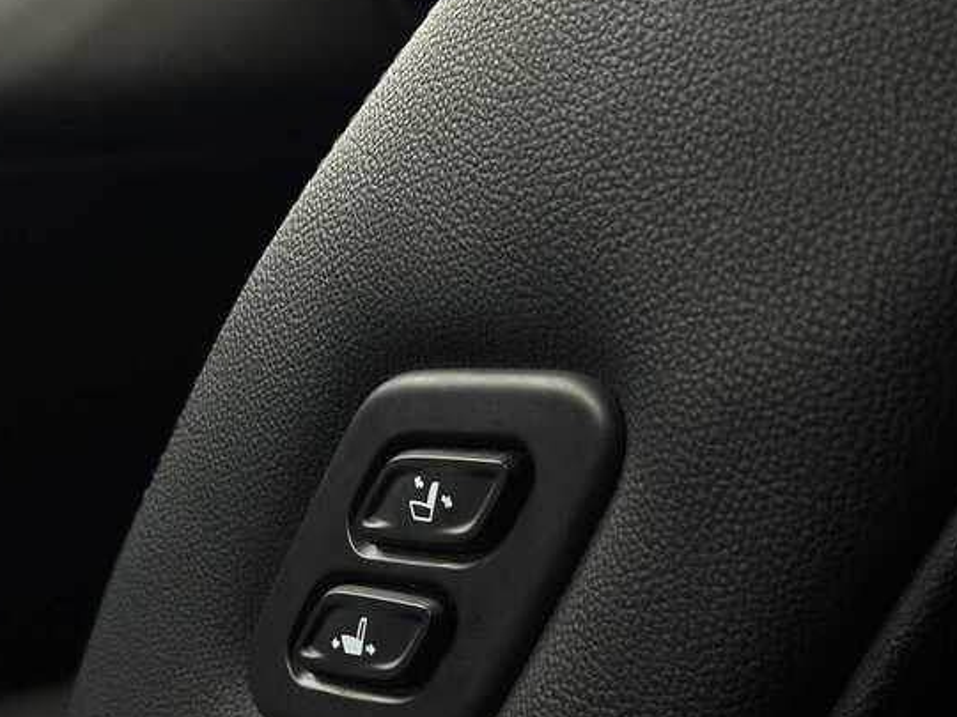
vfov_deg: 18.4
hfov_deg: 24.4
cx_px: 404
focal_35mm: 80
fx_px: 2212
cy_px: 458
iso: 320
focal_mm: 6.86
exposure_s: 1/33
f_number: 1.78
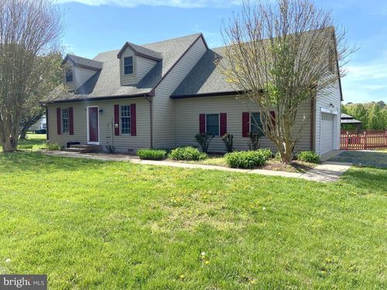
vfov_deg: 53.1
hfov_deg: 67.3
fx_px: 291
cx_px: 194
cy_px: 145
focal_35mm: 26
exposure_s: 1/1543
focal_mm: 4.25
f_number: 1.8
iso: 32
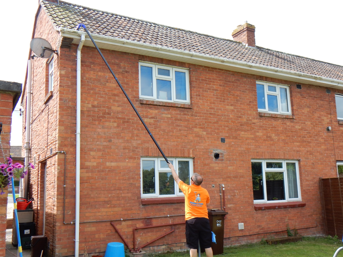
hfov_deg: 51.4
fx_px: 357
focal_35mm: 36
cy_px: 128
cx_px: 172
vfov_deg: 39.7
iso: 125
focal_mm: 6.4
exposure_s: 1/400
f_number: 4
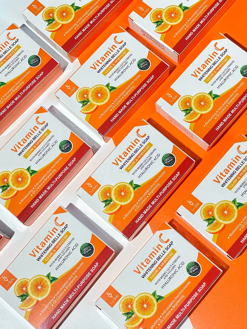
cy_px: 164
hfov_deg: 28.0
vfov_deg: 36.8
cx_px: 124
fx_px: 495
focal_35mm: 52
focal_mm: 6
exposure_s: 1/100
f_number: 2
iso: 80
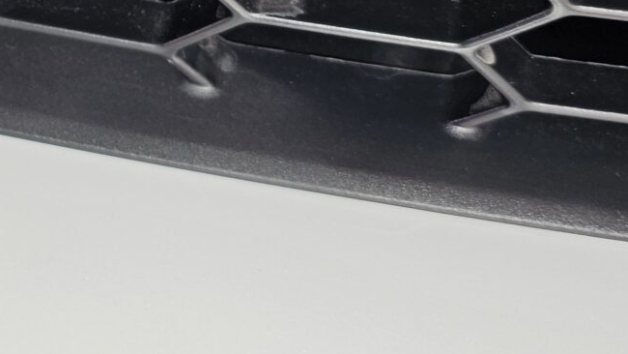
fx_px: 1233
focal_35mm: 74
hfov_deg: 26.3
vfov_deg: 15.3
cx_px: -66
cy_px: -151
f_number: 1.7
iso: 20
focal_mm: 6.3
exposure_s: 1/66
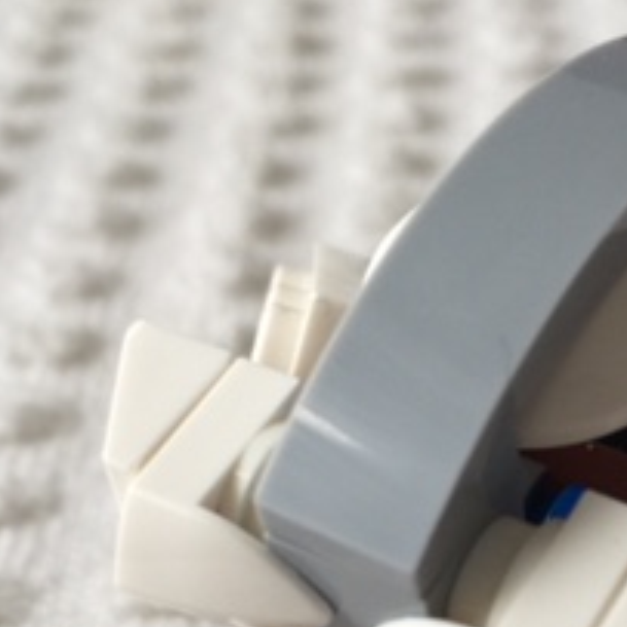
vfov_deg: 20.5
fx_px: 1660
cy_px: 673
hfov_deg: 21.2
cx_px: 466
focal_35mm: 81
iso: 32
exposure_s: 1/30
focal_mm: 4.15
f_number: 2.2
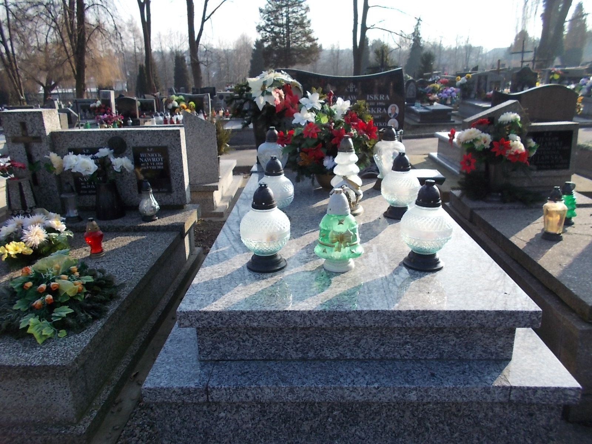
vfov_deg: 53.1
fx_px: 445
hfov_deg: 67.3
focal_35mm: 26
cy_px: 222
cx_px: 296
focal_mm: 4.6
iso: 80
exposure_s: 1/400
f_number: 3.2
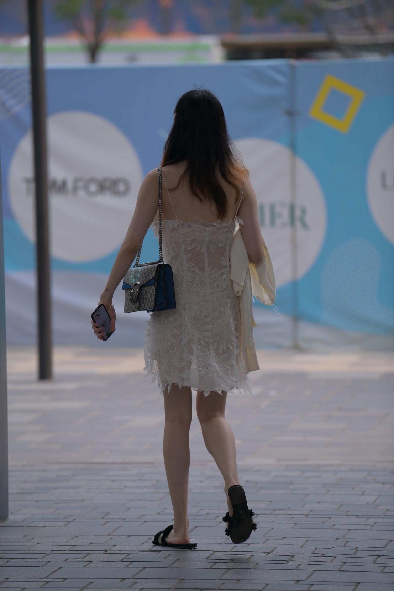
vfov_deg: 10.3
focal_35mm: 200
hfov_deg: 6.9
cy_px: 296
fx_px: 3283
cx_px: 197
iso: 140
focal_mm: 200
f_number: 3.5
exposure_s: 1/800
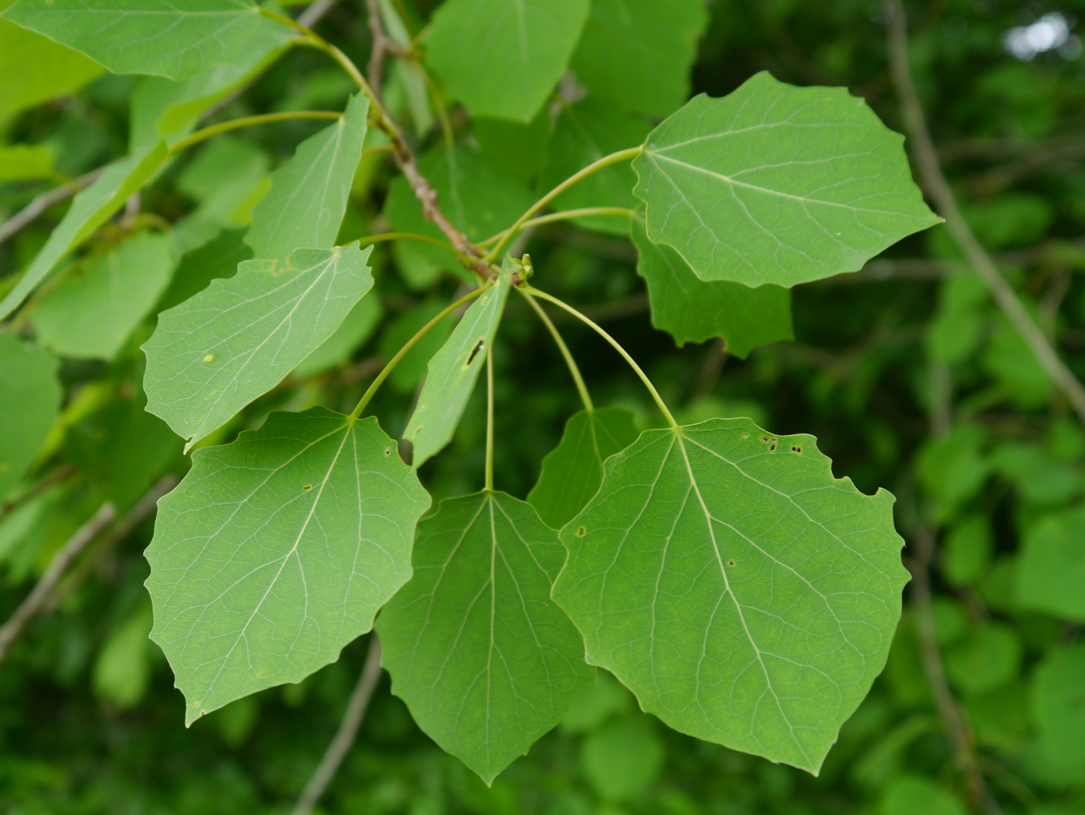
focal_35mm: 44
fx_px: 1380
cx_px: 547
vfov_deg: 32.9
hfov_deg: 42.9
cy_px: 400
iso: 160
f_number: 4.3
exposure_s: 1/100
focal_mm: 21
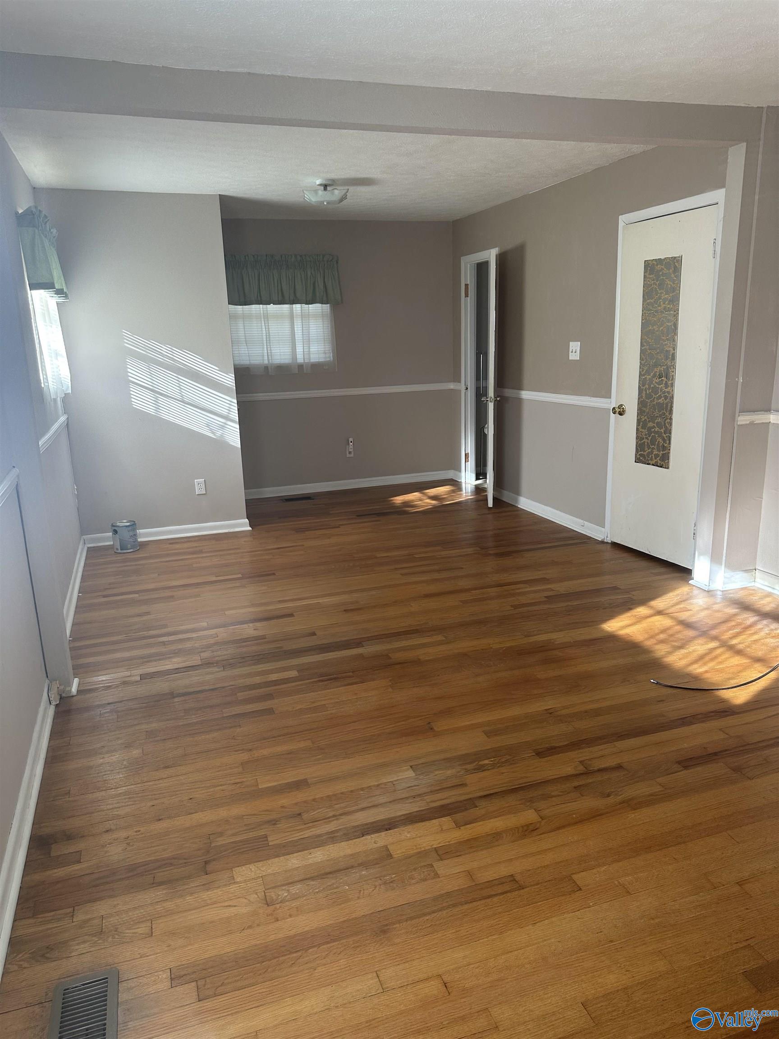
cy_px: 520
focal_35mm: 24
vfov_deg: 71.6
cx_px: 390
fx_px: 720
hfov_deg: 56.8
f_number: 1.78
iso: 125
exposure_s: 1/121
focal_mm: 6.86
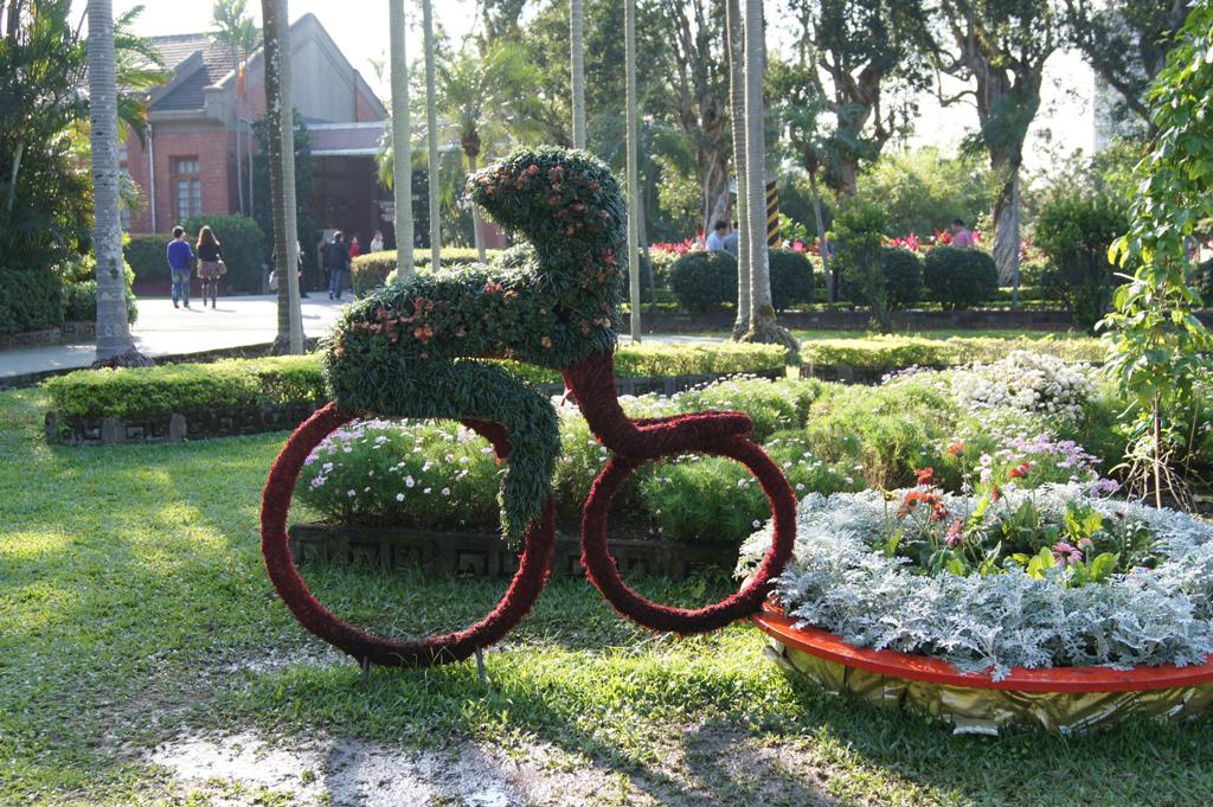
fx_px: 1414
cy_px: 404
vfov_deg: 31.8
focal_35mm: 42
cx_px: 606
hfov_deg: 46.4
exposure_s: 1/80
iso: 100
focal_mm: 28
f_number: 5.6
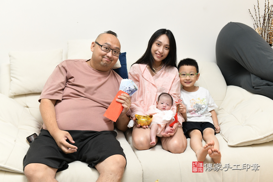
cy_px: 91
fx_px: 265
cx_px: 136
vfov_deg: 37.9
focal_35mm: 35
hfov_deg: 54.4
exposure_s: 1/200
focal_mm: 35
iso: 2000
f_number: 4.5
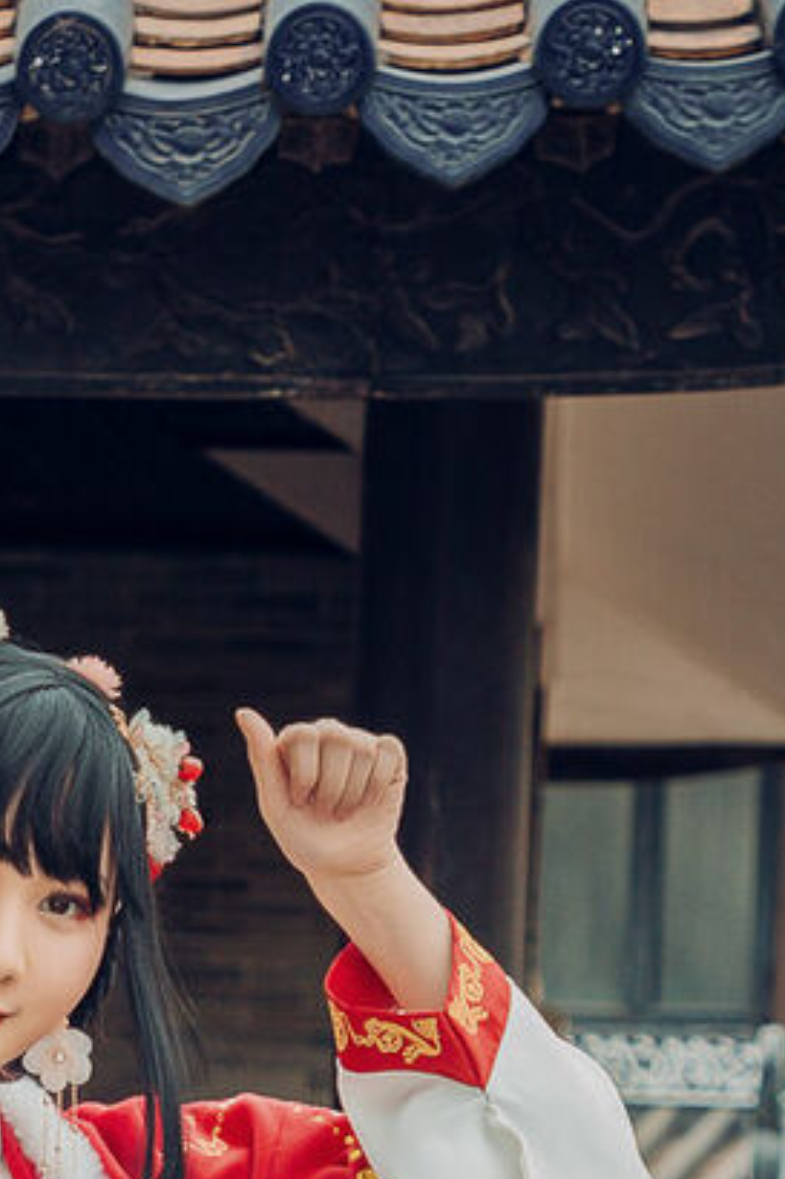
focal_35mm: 215
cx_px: -14
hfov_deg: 6.4
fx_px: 7038
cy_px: 1620
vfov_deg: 9.4
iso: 320
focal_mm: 56
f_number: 4
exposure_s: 1/125
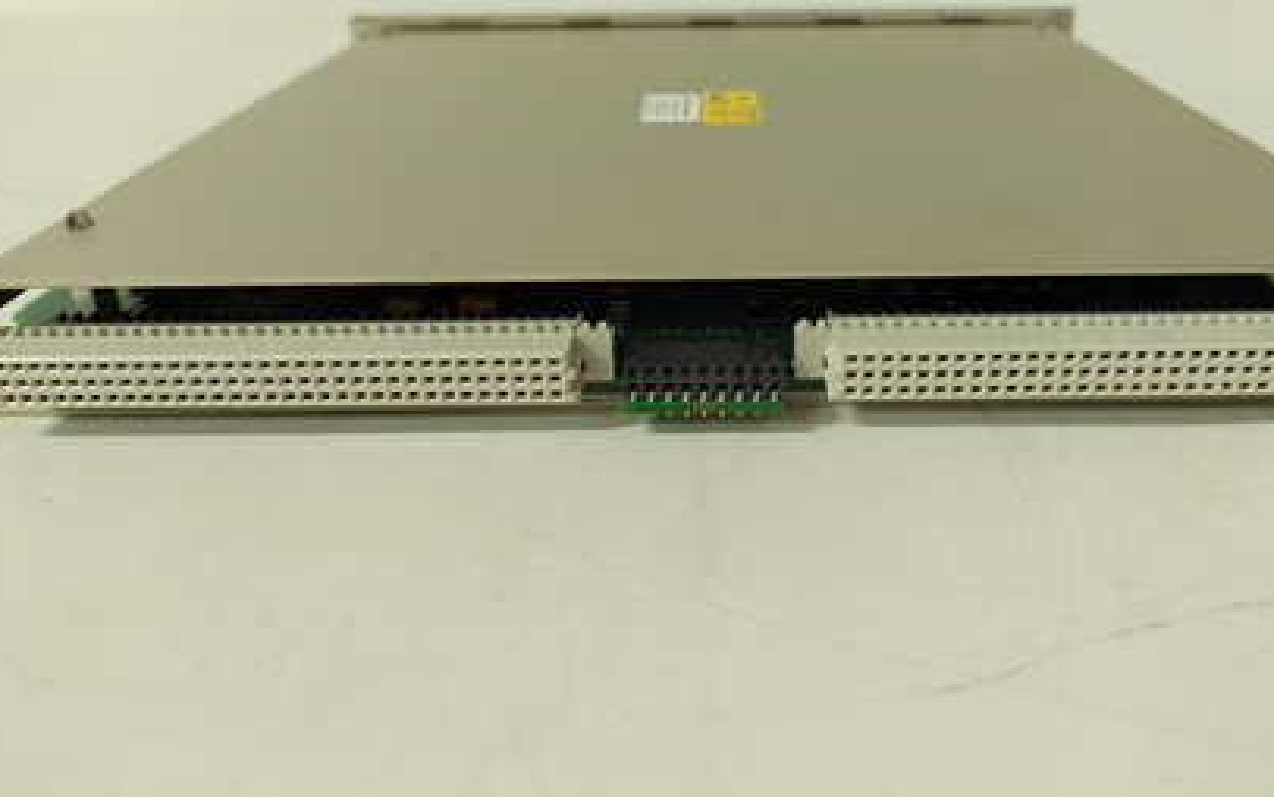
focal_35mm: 30
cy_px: 312
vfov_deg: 41.6
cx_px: 712
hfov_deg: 62.7
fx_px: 1042
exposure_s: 1/100
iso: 2563
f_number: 1.9
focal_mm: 5.52
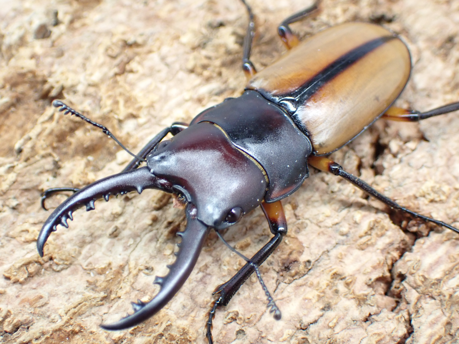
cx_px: 230
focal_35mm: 77
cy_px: 172
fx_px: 1021
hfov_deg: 25.3
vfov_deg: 19.1
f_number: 4.1
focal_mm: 13.65
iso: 800
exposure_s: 1/80
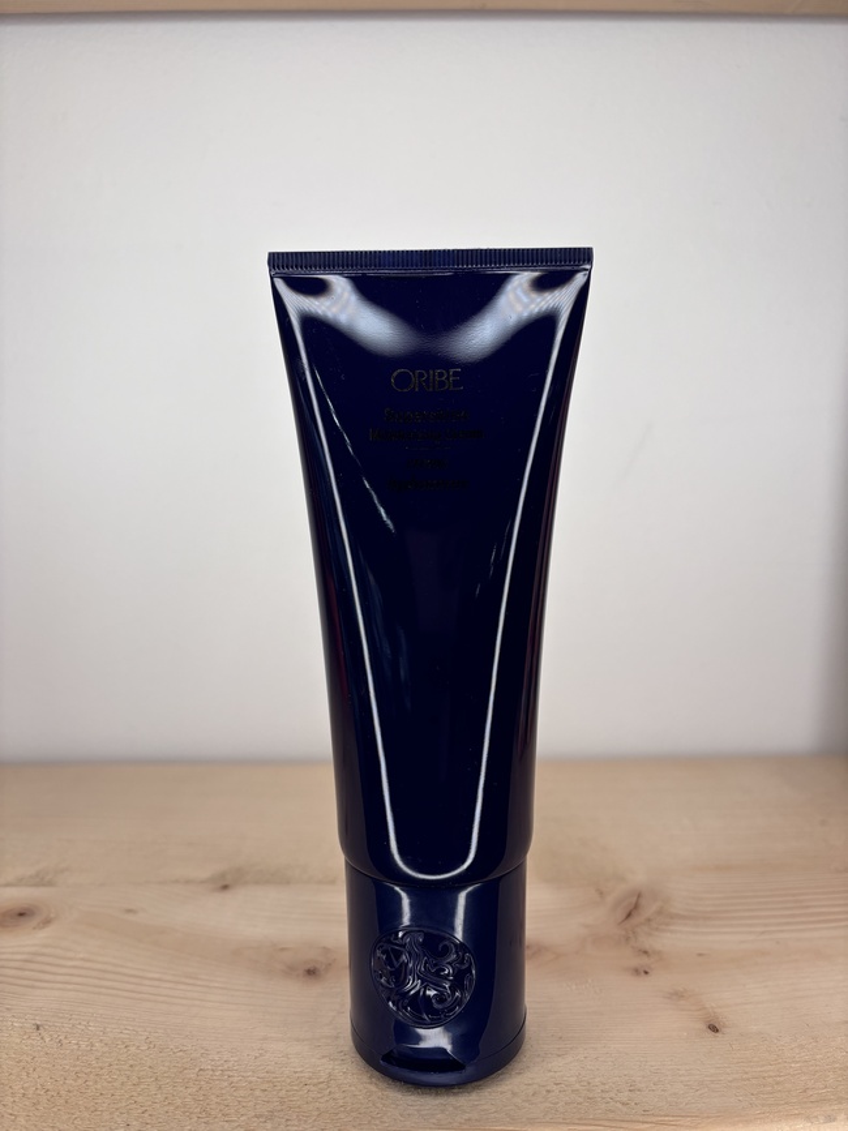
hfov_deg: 53.1
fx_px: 849
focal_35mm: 26
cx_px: 424
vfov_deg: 67.3
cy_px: 566
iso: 50
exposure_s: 1/505
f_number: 1.6
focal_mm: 5.96
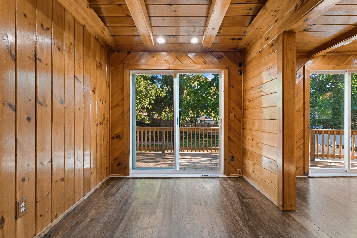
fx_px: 157
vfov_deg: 74.4
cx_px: 178
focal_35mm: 16
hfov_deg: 97.5
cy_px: 119
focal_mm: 15.8
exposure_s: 1/2
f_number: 11
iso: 1600
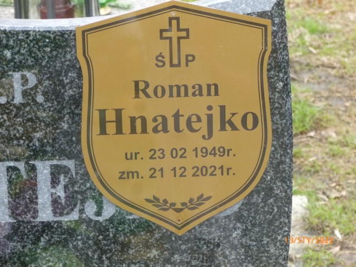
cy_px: 134
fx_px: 1892
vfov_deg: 8.1
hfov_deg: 10.7
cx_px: 178
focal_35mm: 184
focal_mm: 32.8
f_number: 5.5
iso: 400
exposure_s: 1/80
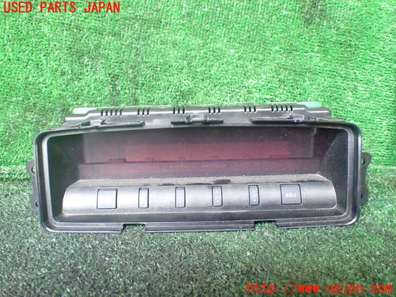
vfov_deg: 46.8
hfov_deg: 60.0
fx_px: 343
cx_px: 198
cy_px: 148
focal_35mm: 30
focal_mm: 5.4
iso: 1000
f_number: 2.3
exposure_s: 1/30
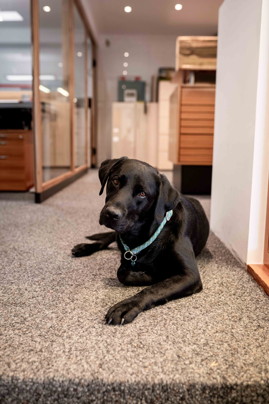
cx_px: 134
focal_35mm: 35
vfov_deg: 54.4
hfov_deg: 37.9
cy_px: 202
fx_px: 392
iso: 1600
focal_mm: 35
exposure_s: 1/125
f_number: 2.8
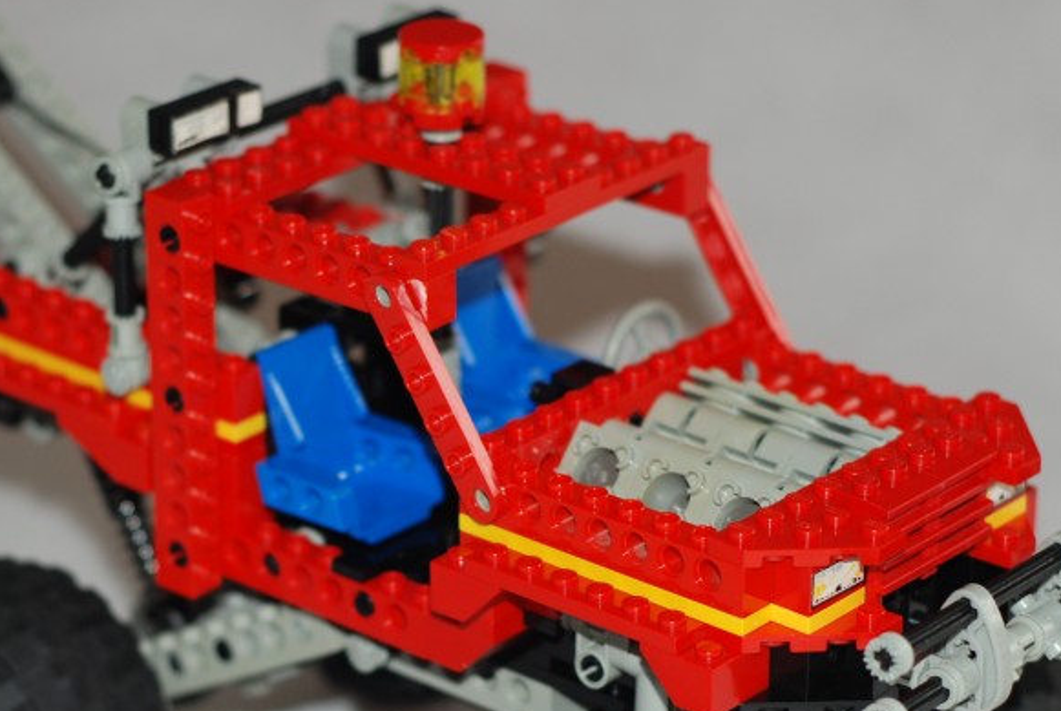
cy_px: 529
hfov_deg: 15.8
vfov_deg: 10.6
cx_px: 351
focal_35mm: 129
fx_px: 3807
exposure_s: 1/60
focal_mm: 50
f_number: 2.8
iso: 200
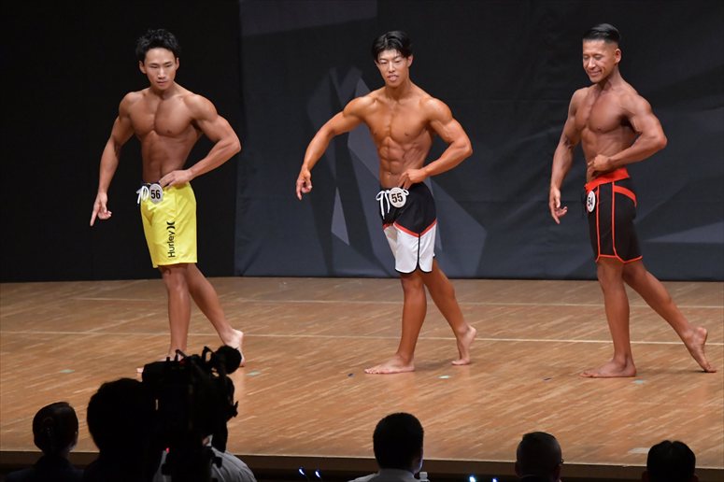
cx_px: 362
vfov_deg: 5.7
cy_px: 241
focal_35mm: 240
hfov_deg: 8.6
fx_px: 4824
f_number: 5.6
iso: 6400
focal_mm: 160
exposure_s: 1/400
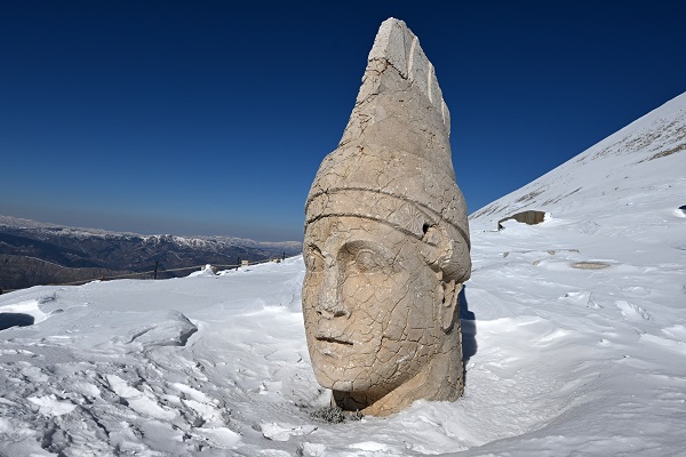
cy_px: 228
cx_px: 343
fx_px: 381
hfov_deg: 84.0
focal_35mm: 20
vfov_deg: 61.9
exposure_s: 1/3200
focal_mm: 20
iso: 200
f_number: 8
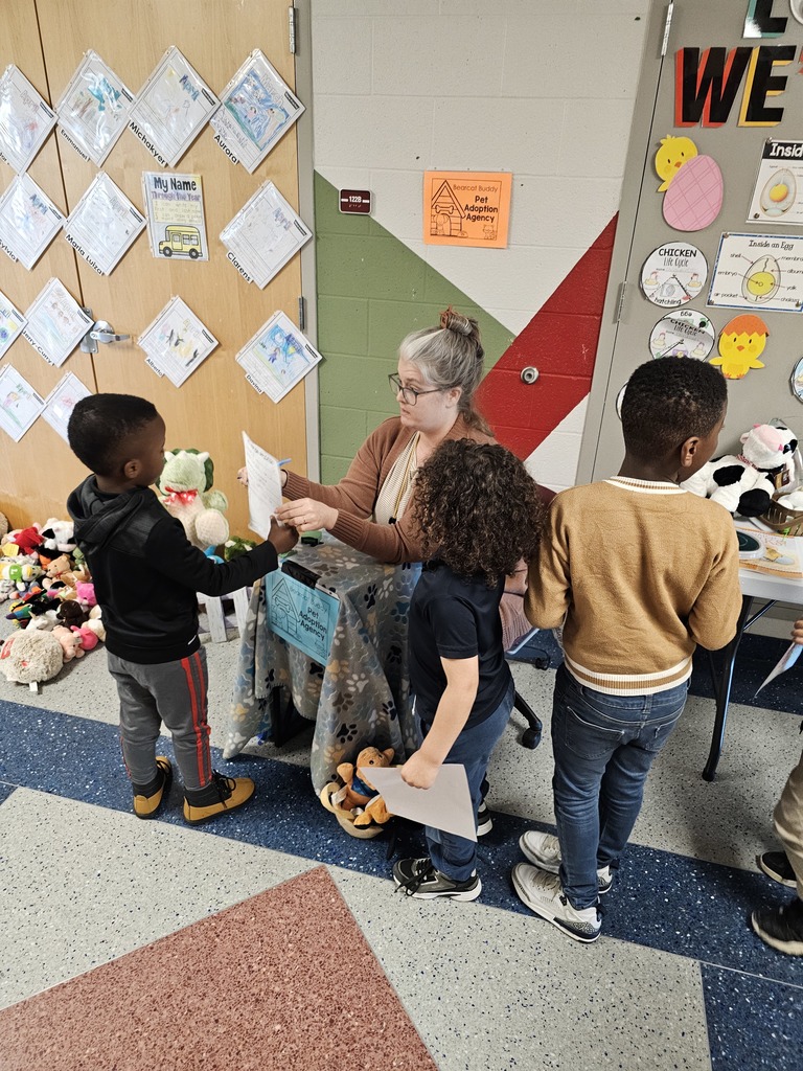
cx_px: 402
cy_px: 536
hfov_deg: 58.9
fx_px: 711
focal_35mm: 23
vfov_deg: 73.9
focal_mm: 6.3
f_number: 1.7
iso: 500
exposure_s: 1/60
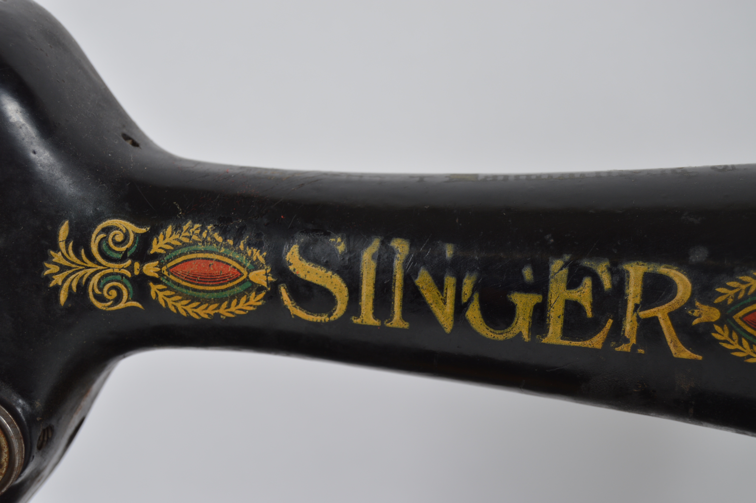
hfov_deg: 24.6
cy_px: 252
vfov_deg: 16.5
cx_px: 378
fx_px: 1731
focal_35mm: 82
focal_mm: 55
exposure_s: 1/80
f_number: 5.6
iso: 100
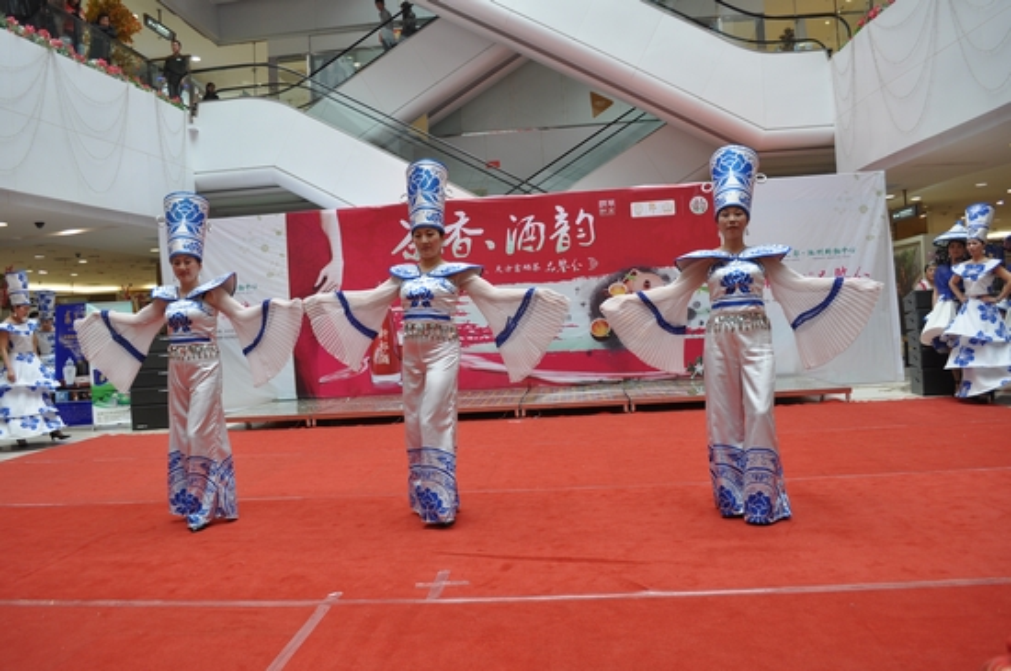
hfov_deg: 67.5
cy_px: 336
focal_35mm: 27
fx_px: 757
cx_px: 506
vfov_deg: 47.8
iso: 250
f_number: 5.6
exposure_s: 1/30
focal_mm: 18
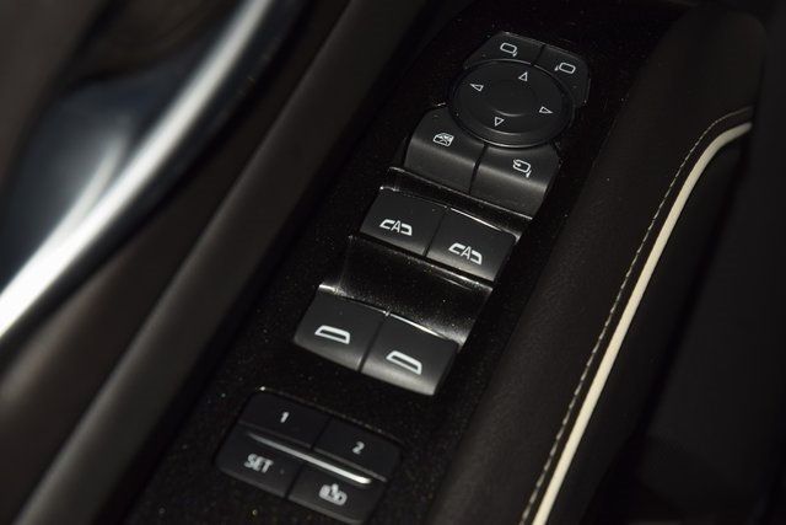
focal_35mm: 105
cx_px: 393
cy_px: 262
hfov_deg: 19.5
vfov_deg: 13.0
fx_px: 2293
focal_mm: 70
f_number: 8
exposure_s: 1/125
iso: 100
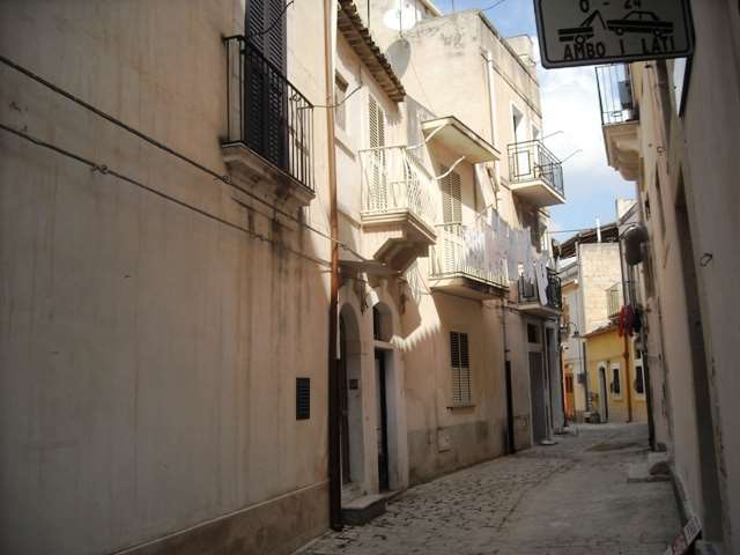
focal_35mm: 35
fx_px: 748
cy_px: 278
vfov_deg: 40.7
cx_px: 370
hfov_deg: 52.6
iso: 64
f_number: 5.6
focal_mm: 5.7
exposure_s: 1/209
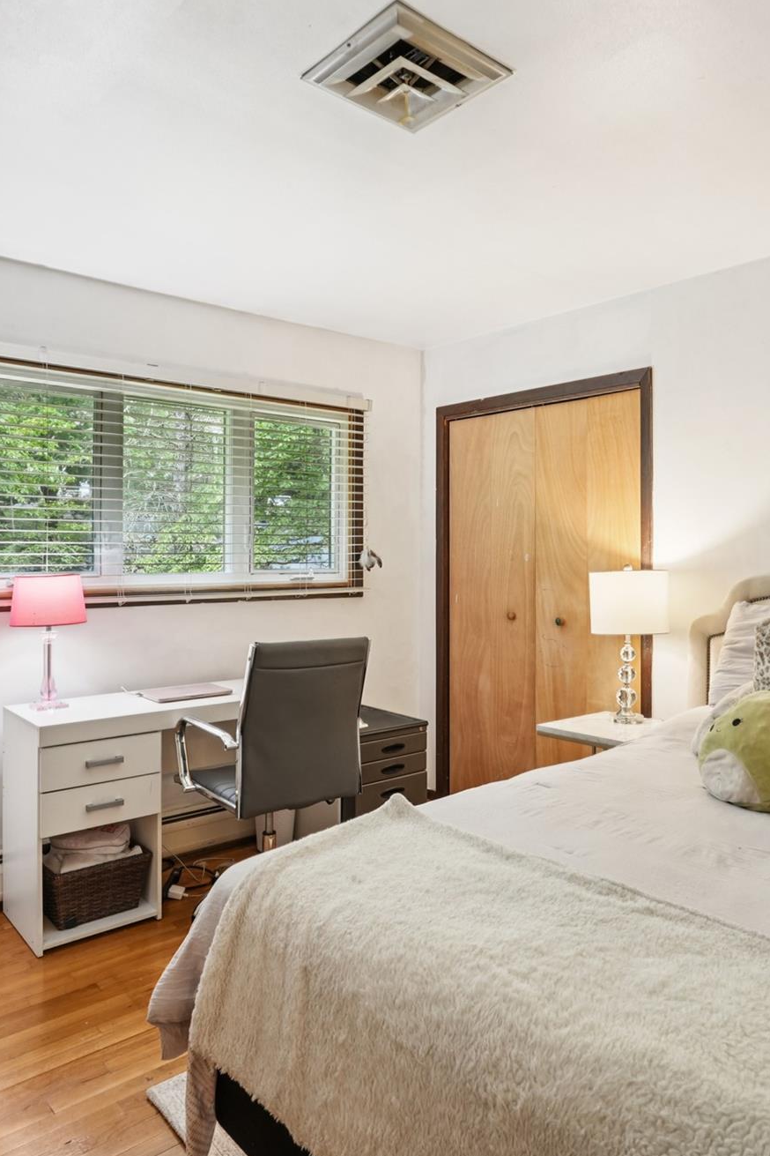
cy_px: 558
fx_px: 802
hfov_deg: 51.2
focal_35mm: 25
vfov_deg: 71.5
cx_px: 433
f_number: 8
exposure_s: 1/13
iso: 400
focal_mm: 16
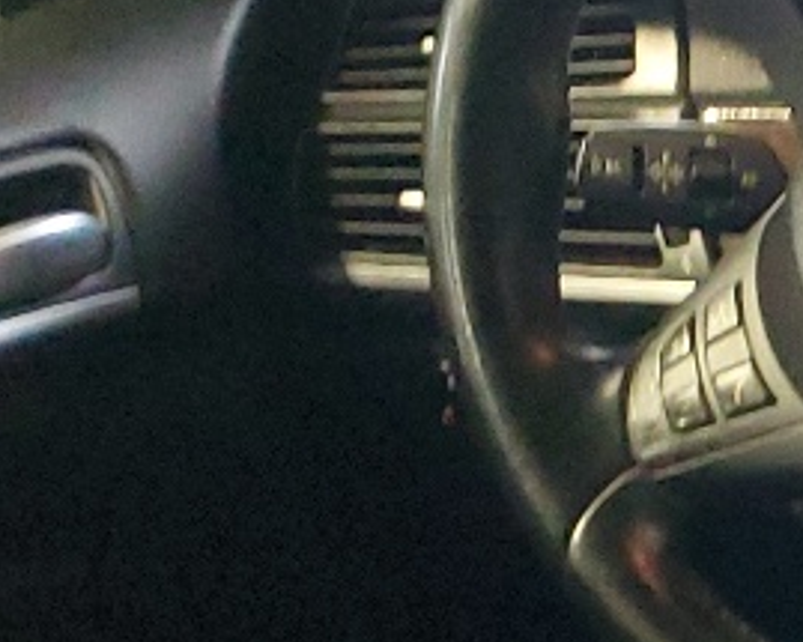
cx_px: 2242
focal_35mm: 151
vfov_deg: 9.5
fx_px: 3587
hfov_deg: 10.1
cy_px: 1284
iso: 289
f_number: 1.5
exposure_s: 1/33
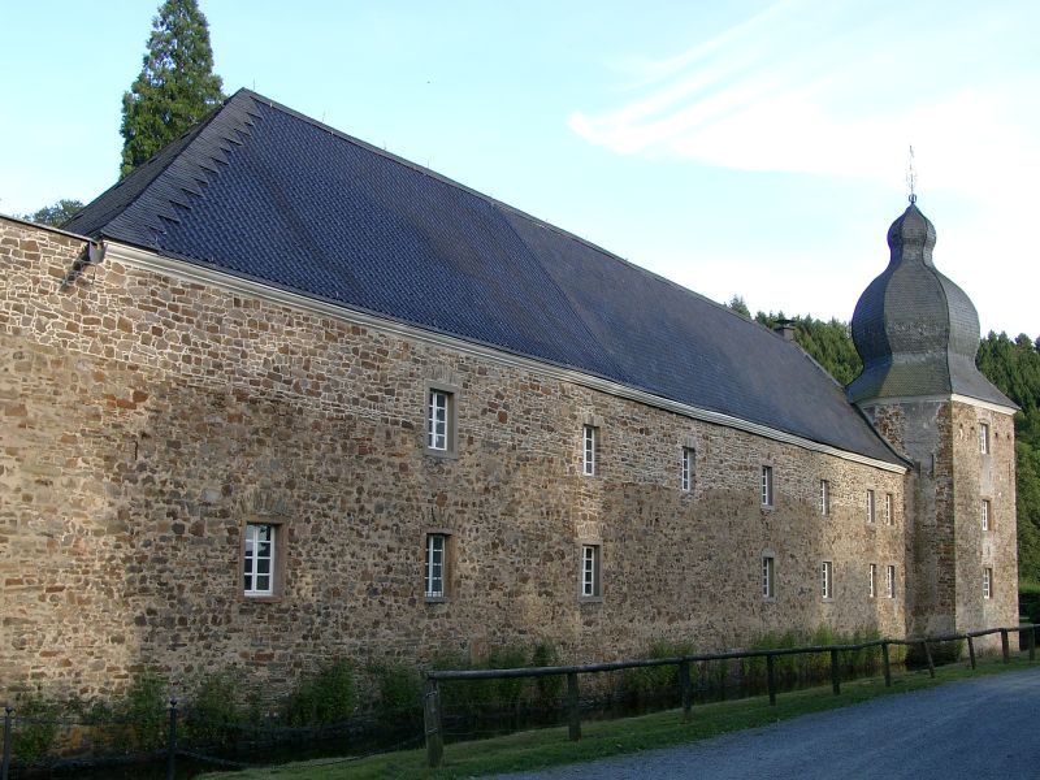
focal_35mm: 42
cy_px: 390
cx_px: 520
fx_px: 1262
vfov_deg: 34.3
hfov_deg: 44.8
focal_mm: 8.82
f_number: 4
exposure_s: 1/145
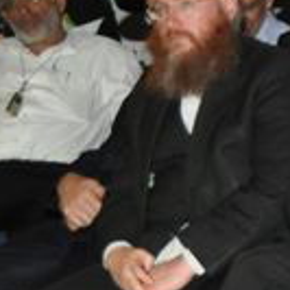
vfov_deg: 6.4
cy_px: 116
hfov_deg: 6.0
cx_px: 818
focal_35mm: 275
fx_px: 2607
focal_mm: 28
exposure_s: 1/60
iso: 800
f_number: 4
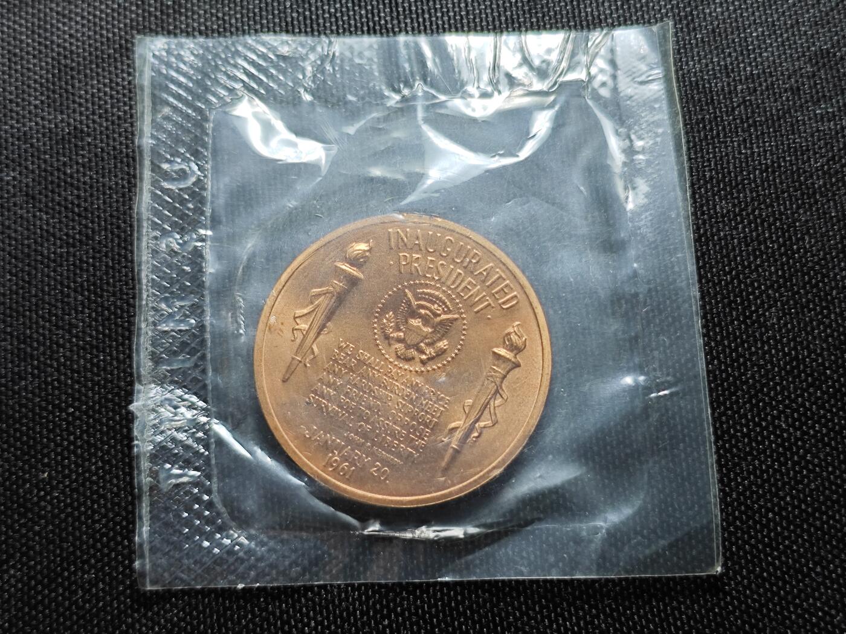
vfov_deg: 29.7
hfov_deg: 38.9
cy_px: 317
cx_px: 423
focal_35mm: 49
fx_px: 1198
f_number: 1.6
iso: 80
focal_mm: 5.84
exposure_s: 1/67.9
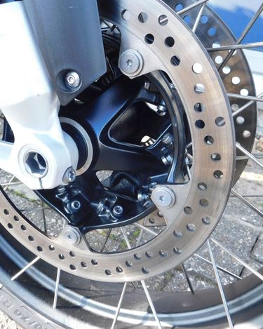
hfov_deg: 37.3
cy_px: 164
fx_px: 389
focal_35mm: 40
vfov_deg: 45.8
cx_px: 112
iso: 125
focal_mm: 5.3
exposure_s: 1/60
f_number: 3.2
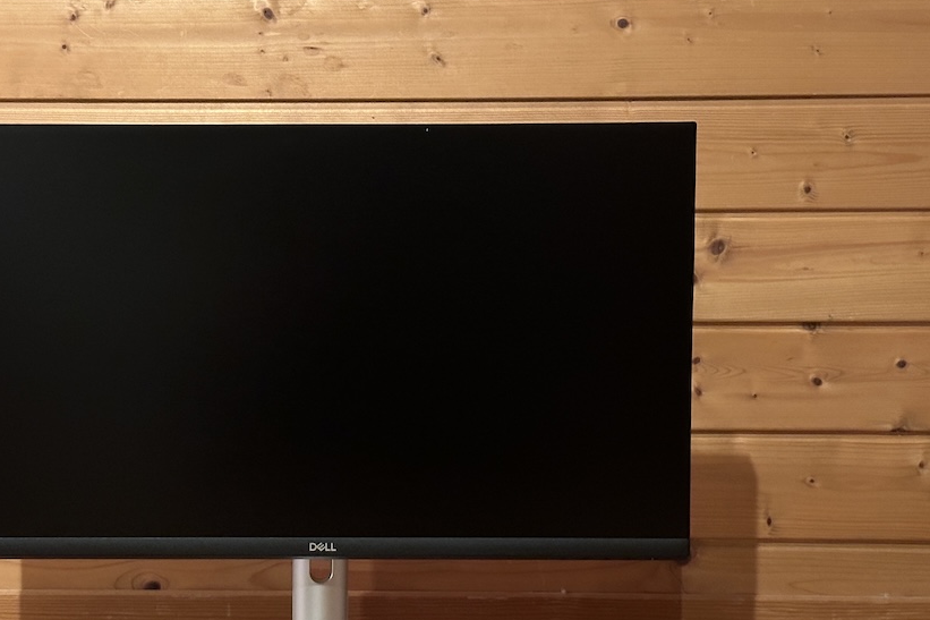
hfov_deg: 27.6
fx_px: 1885
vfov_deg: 18.6
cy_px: 384
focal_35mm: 73
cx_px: 324
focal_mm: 6.86
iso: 640
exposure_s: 1/20
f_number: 1.78
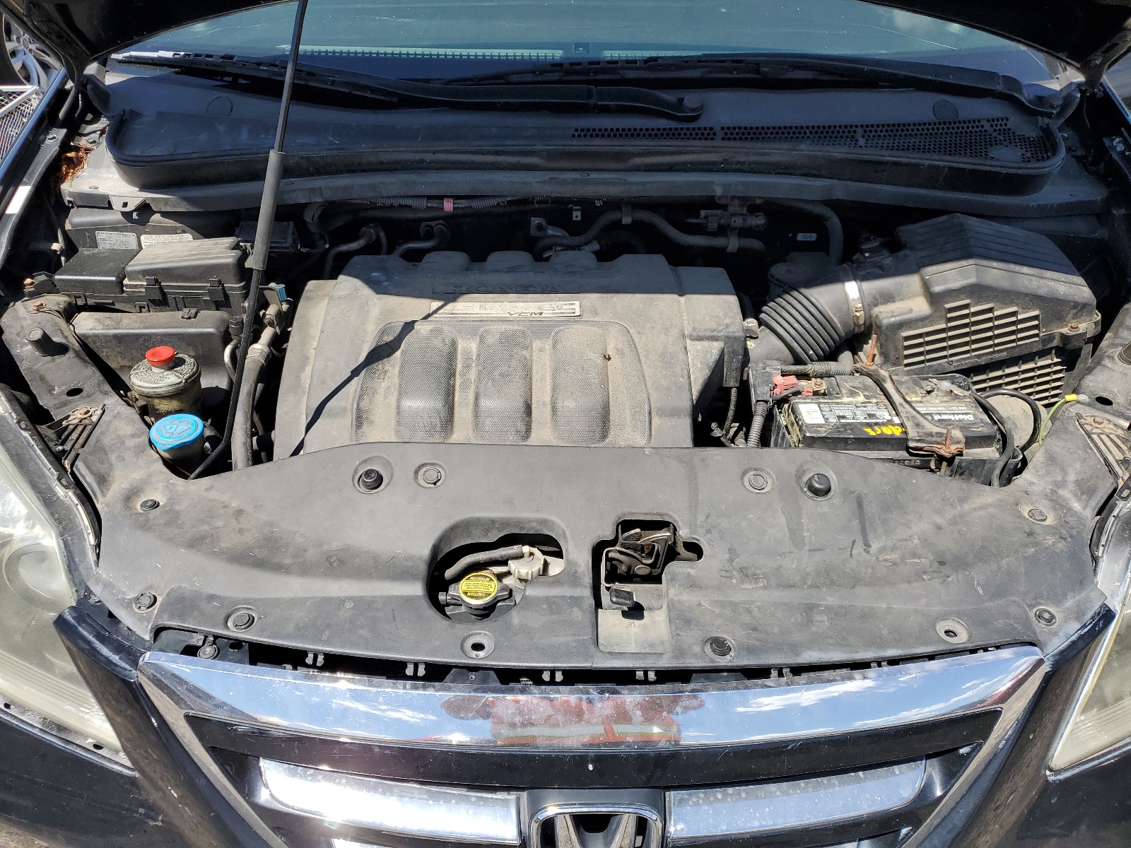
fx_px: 849
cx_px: 566
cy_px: 424
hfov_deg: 67.3
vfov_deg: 53.1
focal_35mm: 26
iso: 50
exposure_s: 1/2000
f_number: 1.5
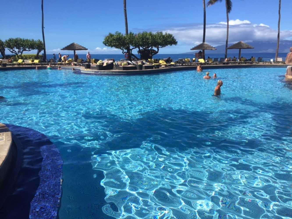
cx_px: 146
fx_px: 245
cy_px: 110
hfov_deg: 61.7
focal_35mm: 29
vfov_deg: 48.2
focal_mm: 4.15
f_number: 2.2
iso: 32
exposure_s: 1/1883
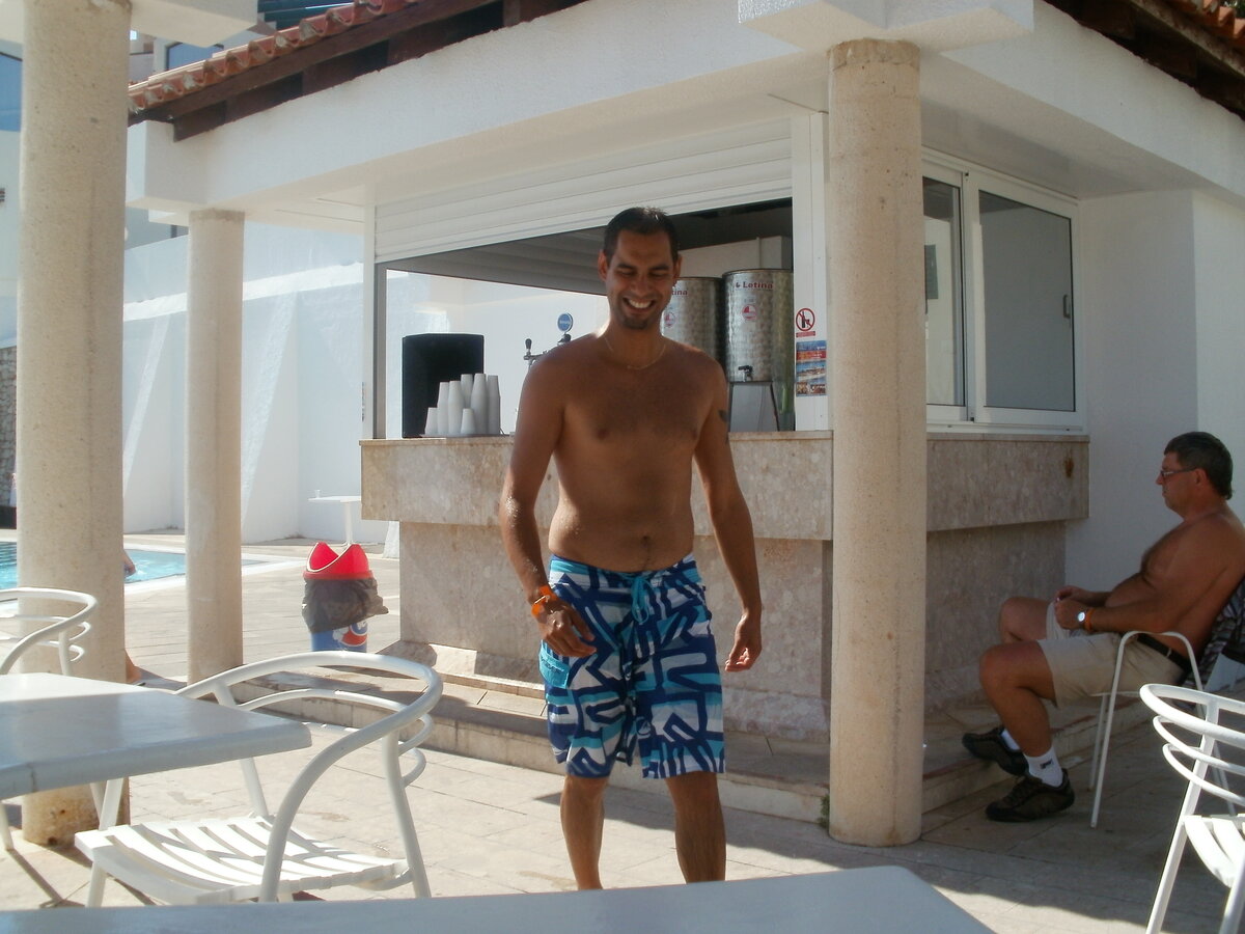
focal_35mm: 36
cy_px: 467
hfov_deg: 51.4
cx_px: 622
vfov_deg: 39.7
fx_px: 1295
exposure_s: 1/400
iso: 100
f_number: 5.6
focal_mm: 6.3
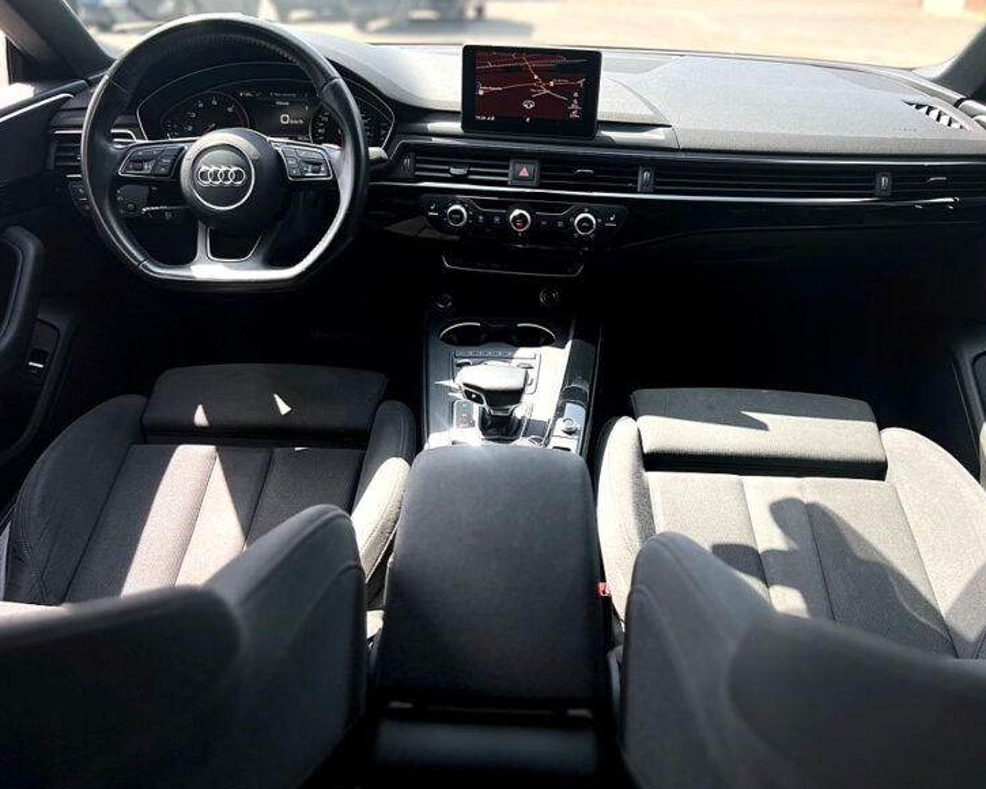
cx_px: 496
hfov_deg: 62.2
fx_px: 817
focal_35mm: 28
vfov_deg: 51.5
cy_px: 399
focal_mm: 5.7
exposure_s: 1/866
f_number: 1.5
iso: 50
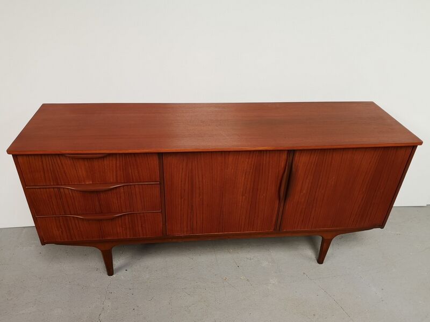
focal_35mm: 27
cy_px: 161
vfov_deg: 51.4
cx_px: 215
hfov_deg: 65.3
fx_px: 335
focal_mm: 3.95
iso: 100
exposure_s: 1/50
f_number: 1.8
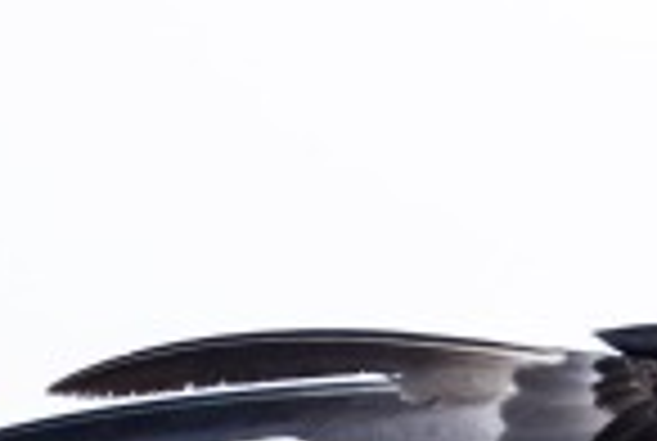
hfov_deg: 1.9
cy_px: 934
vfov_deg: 1.3
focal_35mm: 1093
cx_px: 1449
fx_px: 19988
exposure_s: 1/3200
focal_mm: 200
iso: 2000
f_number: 2.8
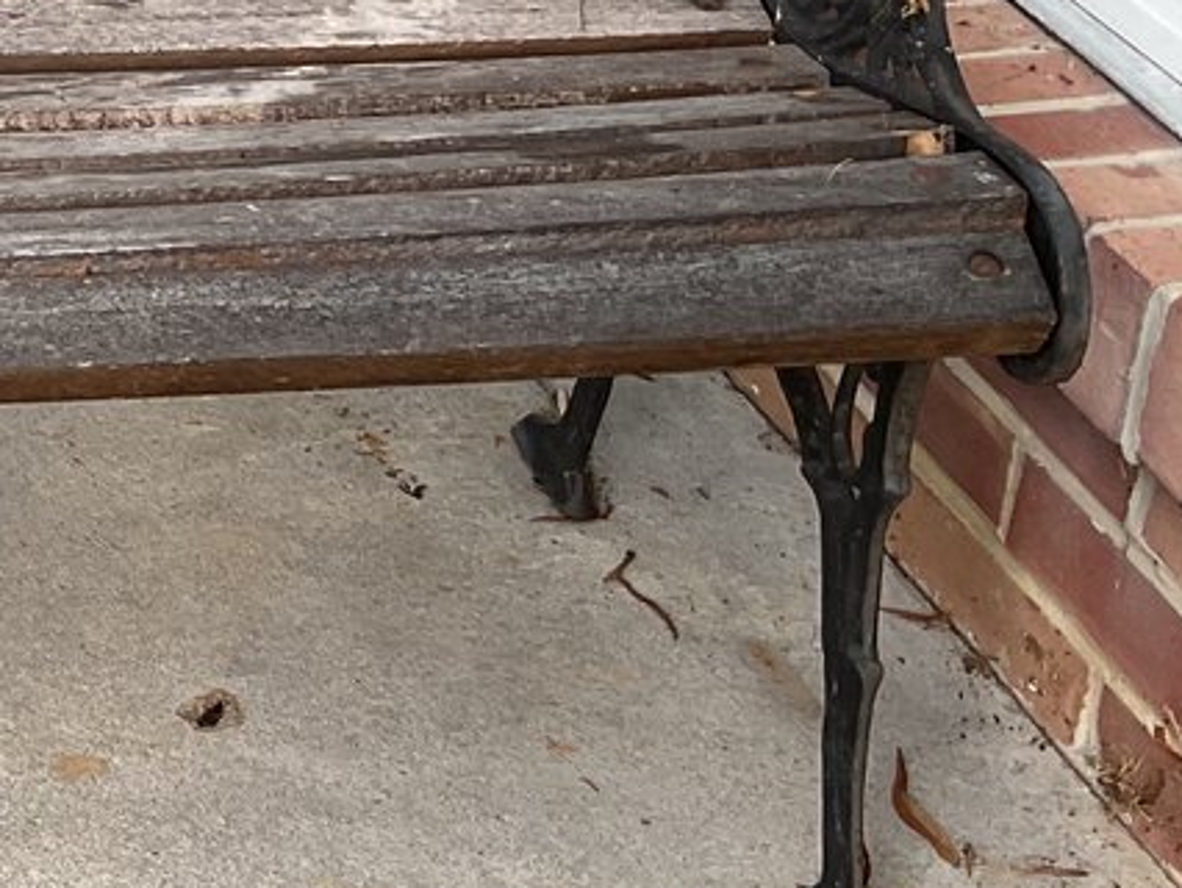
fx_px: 3519
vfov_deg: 14.3
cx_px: -570
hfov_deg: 17.3
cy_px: 232
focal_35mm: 103
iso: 16
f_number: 1.8
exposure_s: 1/123
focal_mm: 3
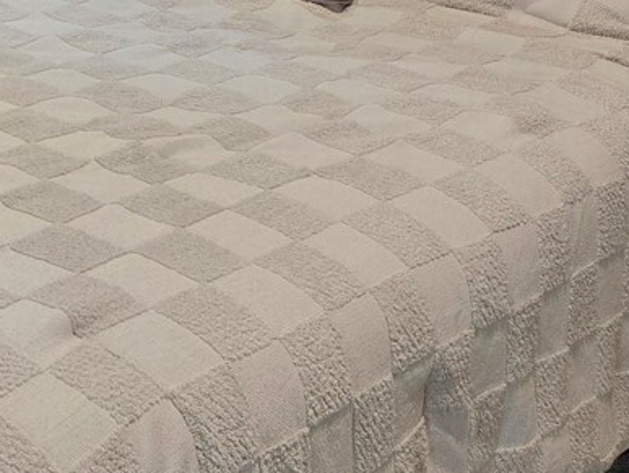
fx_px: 1728
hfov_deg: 17.9
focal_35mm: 95
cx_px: -375
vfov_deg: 14.7
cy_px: -195
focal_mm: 5.4
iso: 200
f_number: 1.8
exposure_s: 1/120
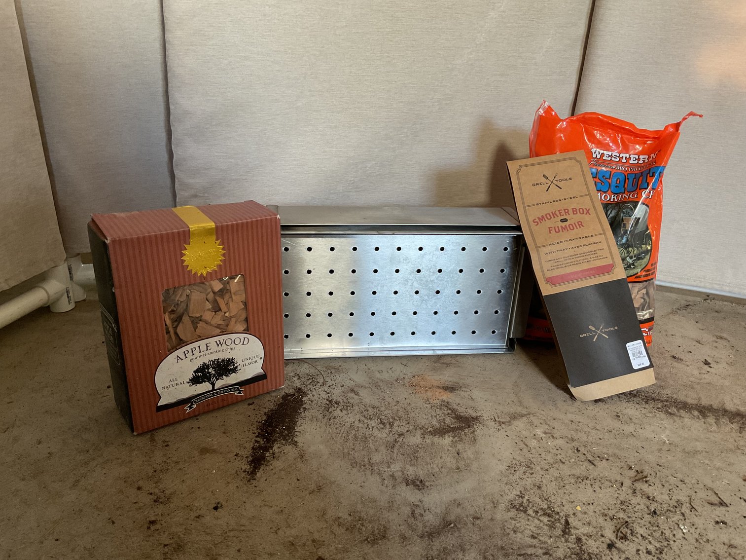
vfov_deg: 48.2
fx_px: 625
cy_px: 280
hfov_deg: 61.7
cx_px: 373
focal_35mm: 29
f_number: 1.8
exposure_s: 1/50
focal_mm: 3
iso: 125
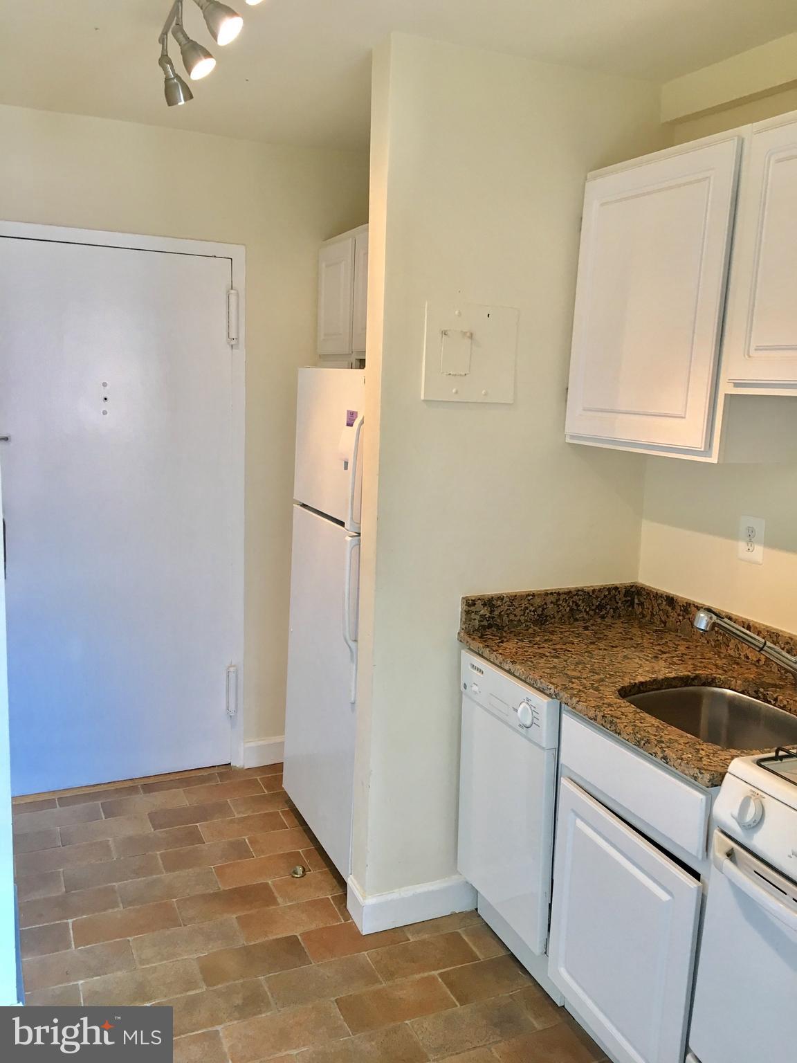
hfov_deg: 48.2
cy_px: 532
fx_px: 890
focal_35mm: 29
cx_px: 398
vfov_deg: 61.7
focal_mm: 4.15
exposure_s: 1/30
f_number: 2.2
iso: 64
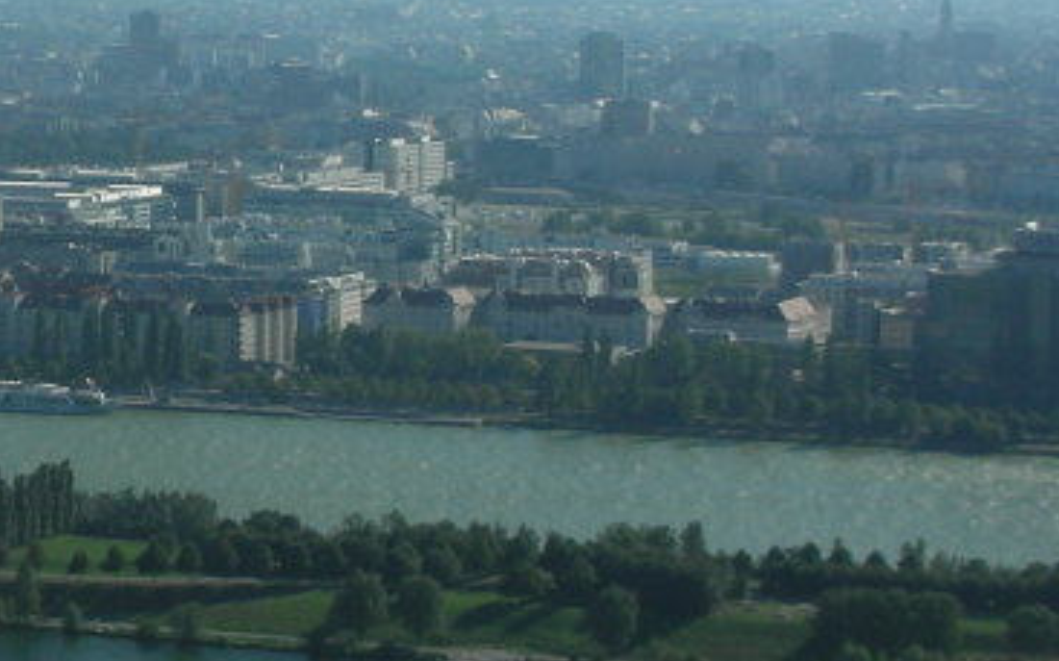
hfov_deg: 15.1
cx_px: -26
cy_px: 107
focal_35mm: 136
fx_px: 3923
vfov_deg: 9.6
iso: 50
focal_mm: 7.7
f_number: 9.9
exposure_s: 1/125
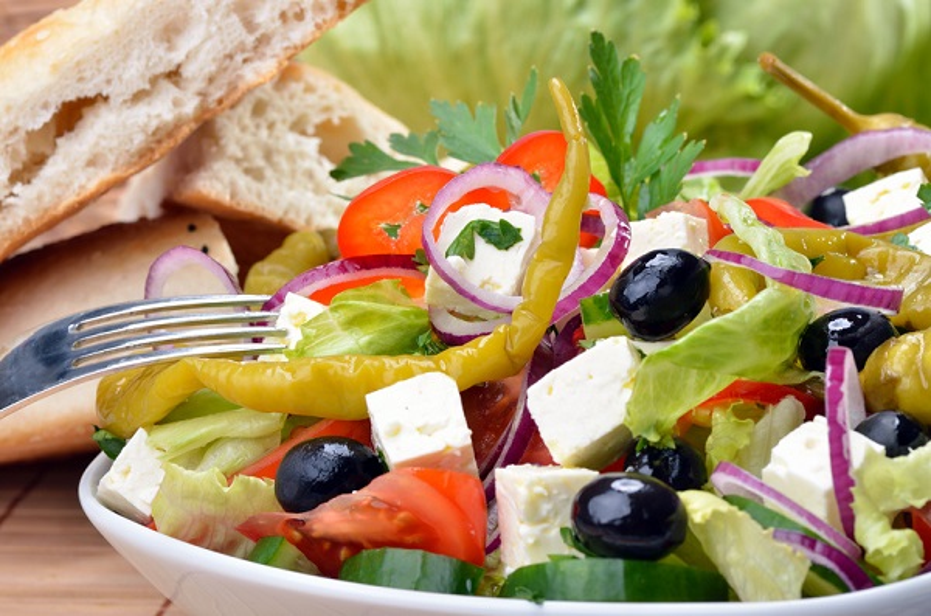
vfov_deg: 8.7
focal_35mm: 158
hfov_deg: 13.1
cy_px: 308
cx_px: 466
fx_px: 4063
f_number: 13
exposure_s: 1/160
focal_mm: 105
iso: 100
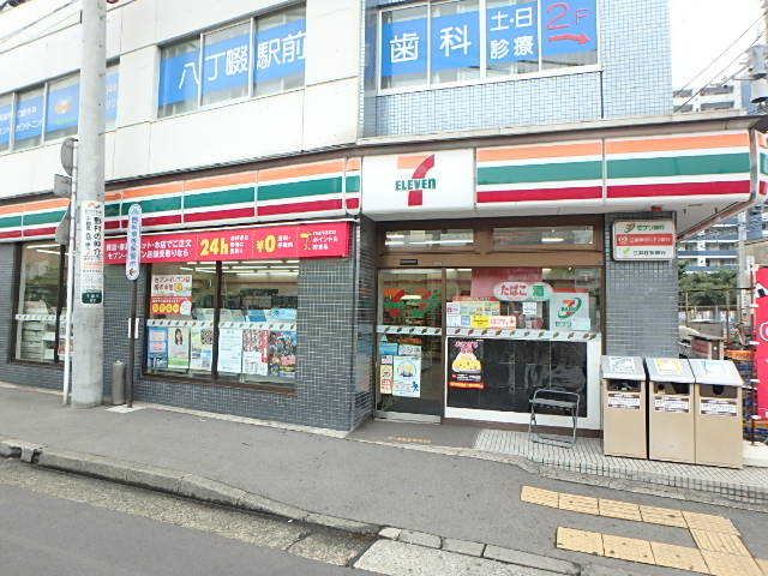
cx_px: 384
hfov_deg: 79.0
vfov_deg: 63.4
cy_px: 288
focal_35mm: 21
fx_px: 466
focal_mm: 3.7
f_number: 3.5
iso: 125
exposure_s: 1/160
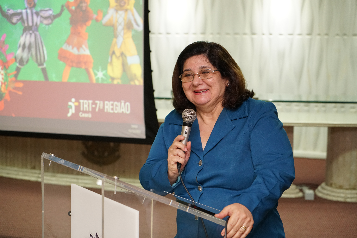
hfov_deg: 30.1
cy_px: 119
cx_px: 178
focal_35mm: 67
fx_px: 664
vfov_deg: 20.3
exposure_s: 1/125
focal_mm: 67
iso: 3200
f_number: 4
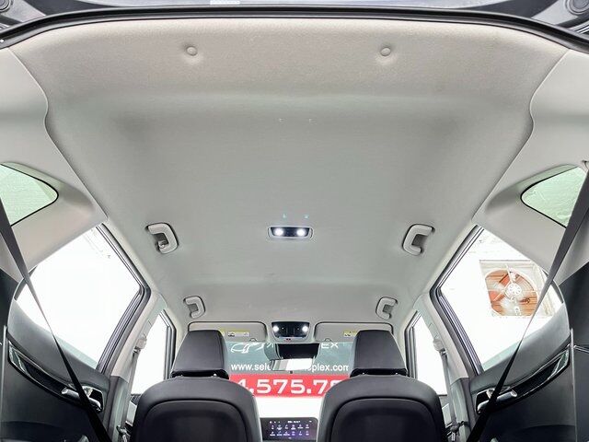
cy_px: 221
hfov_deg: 67.3
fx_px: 442
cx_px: 294
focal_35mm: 26
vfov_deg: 53.1
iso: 500
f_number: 1.6
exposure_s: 1/30
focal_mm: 5.1
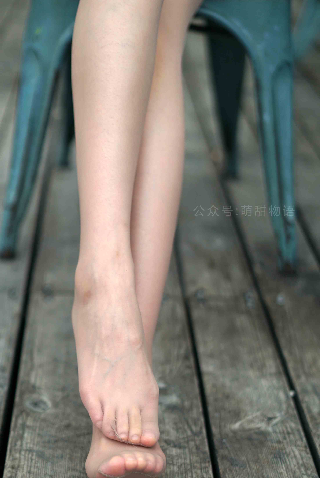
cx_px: 136
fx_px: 852
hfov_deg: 21.3
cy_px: 301
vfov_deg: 31.3
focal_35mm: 64
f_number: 2
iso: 200
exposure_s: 1/2500
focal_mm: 50
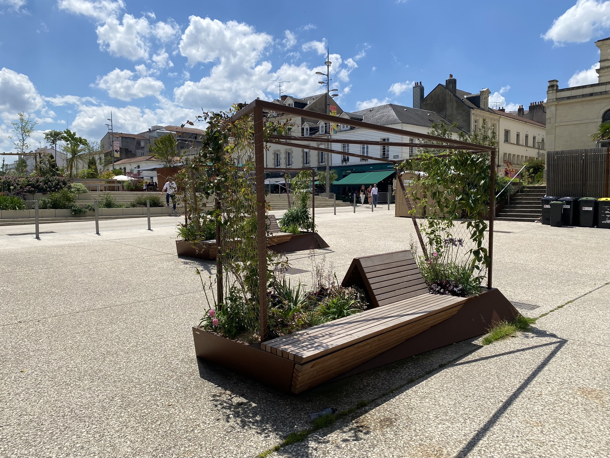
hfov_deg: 67.3
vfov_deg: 53.1
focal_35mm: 26
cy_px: 229
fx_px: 458
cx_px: 305
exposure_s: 1/5236
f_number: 1.8
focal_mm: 4.25
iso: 32
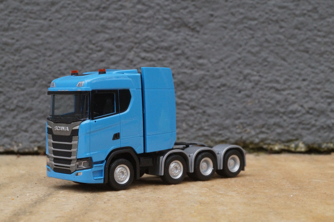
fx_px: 765
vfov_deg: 16.5
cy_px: 111
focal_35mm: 82
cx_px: 167
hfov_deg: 24.6
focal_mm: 55
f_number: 20
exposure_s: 1/80
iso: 3200
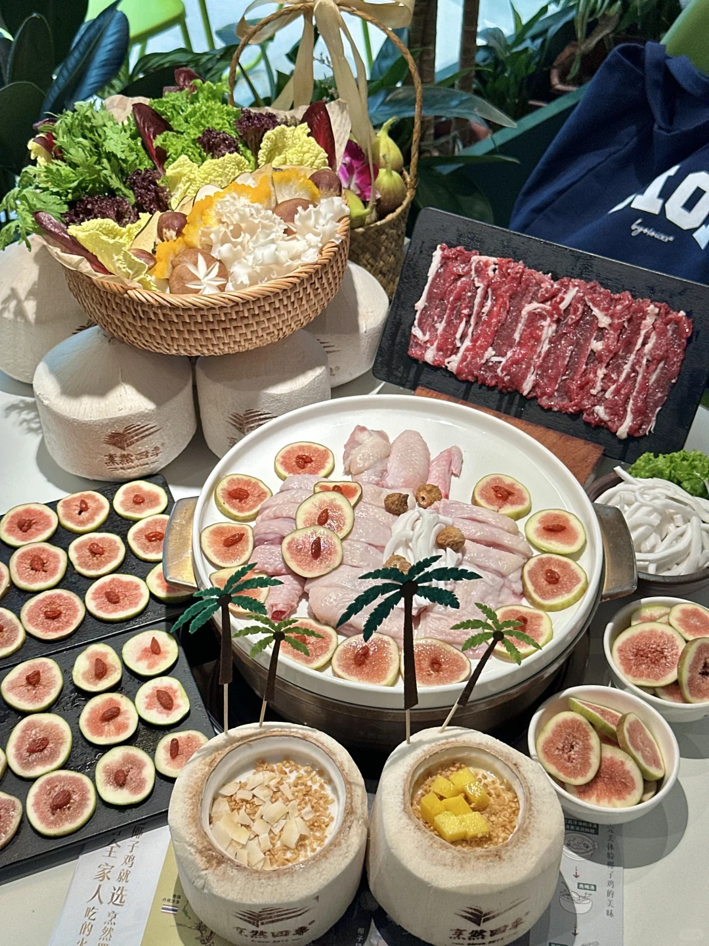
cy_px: 473
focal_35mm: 48
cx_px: 354
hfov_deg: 30.3
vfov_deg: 39.7
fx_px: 1311
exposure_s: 1/86
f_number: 1.78
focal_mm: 6.86
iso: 80
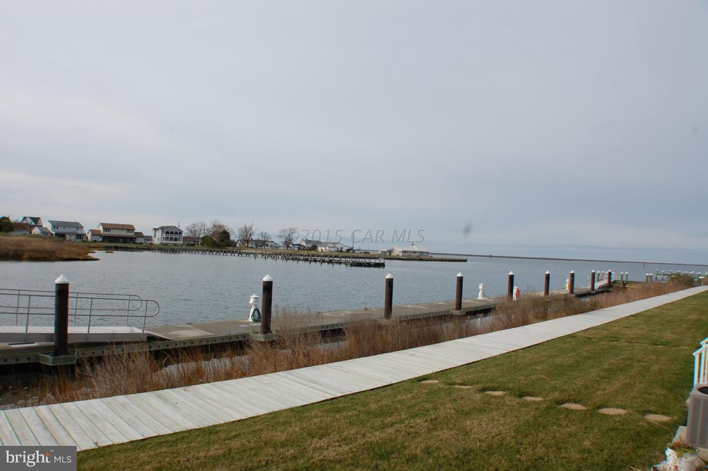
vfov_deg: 39.9
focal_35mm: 33
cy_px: 236
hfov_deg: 57.3
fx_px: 648
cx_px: 354
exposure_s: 1/320
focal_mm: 22
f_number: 9
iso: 200
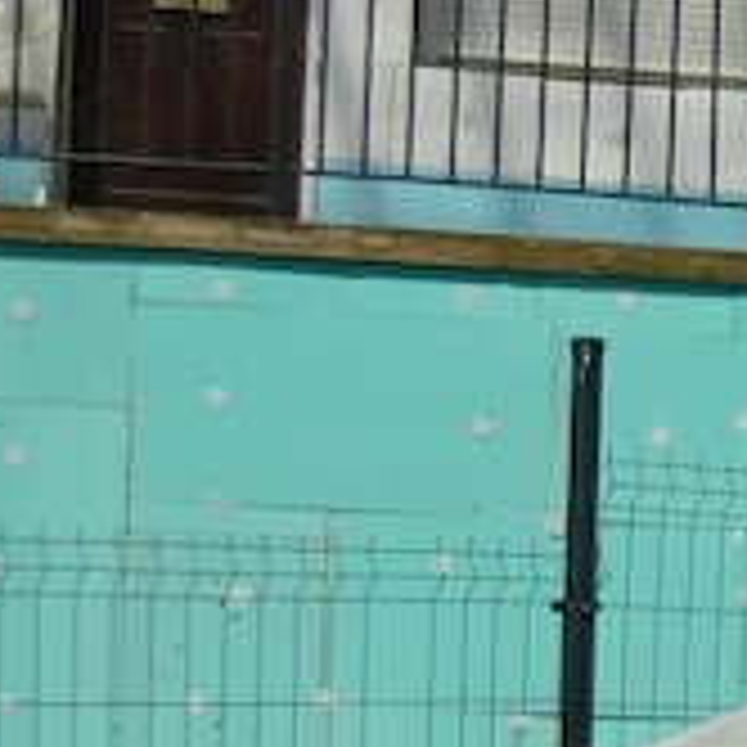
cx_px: 2110
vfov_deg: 9.7
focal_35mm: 176
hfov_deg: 8.6
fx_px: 4297
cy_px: 1035
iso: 100
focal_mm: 5.5
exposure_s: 1/640
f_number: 8
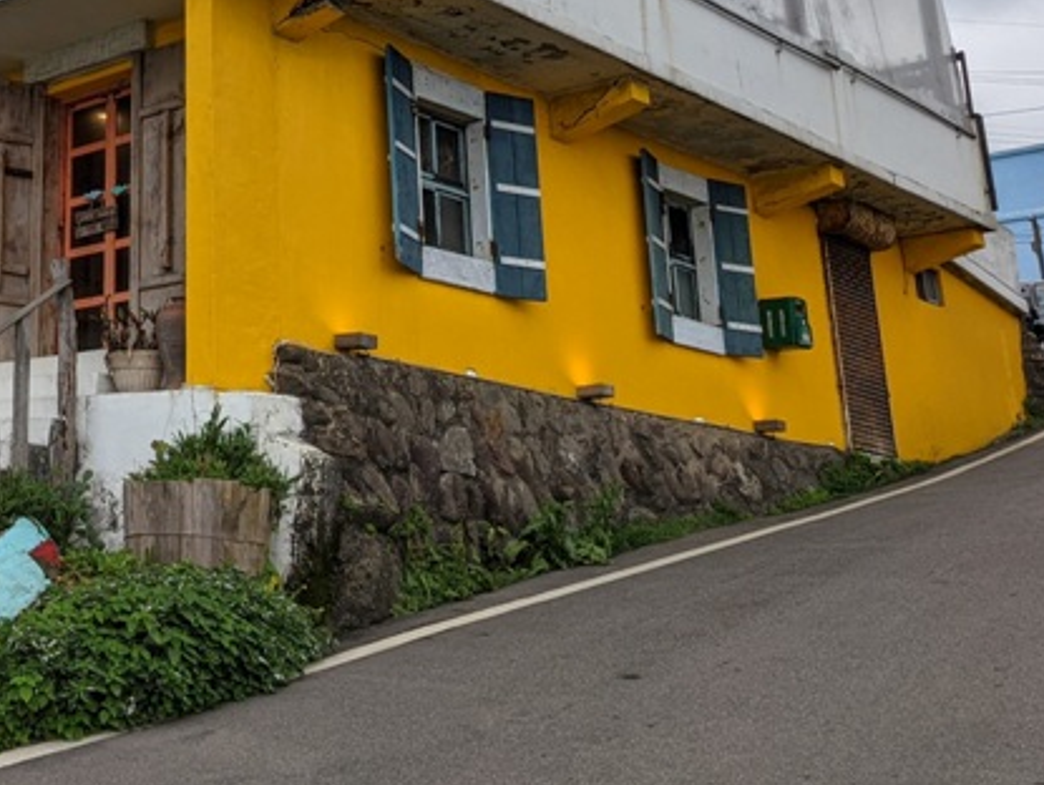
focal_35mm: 52
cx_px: 111
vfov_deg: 27.0
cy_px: 63
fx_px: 1570
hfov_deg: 34.8
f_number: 1.73
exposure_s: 1/731
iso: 55
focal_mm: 4.38
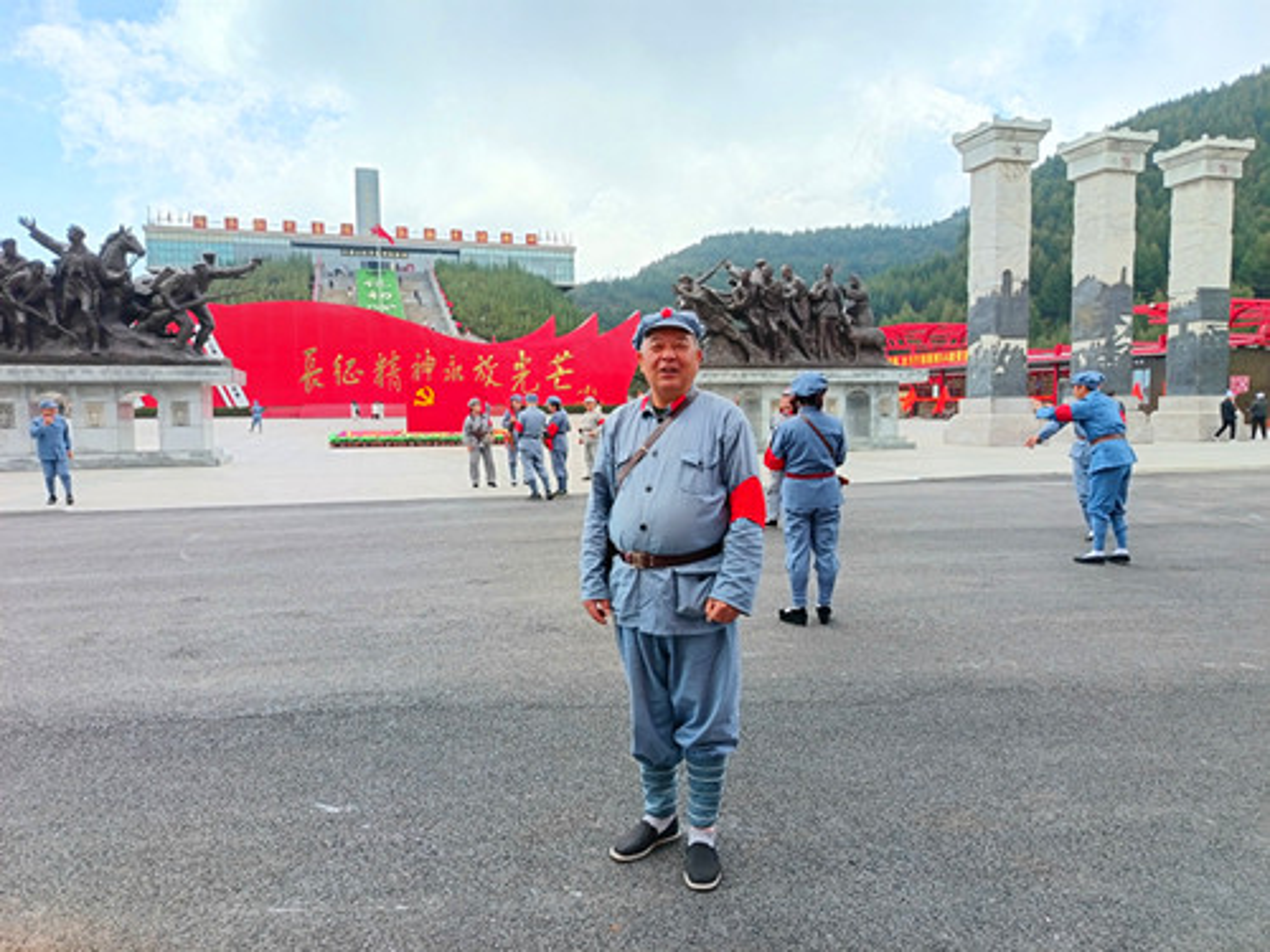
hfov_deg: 71.6
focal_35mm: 24
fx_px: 881
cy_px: 476
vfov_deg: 56.8
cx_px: 635
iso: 100
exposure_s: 1/208
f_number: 1.75
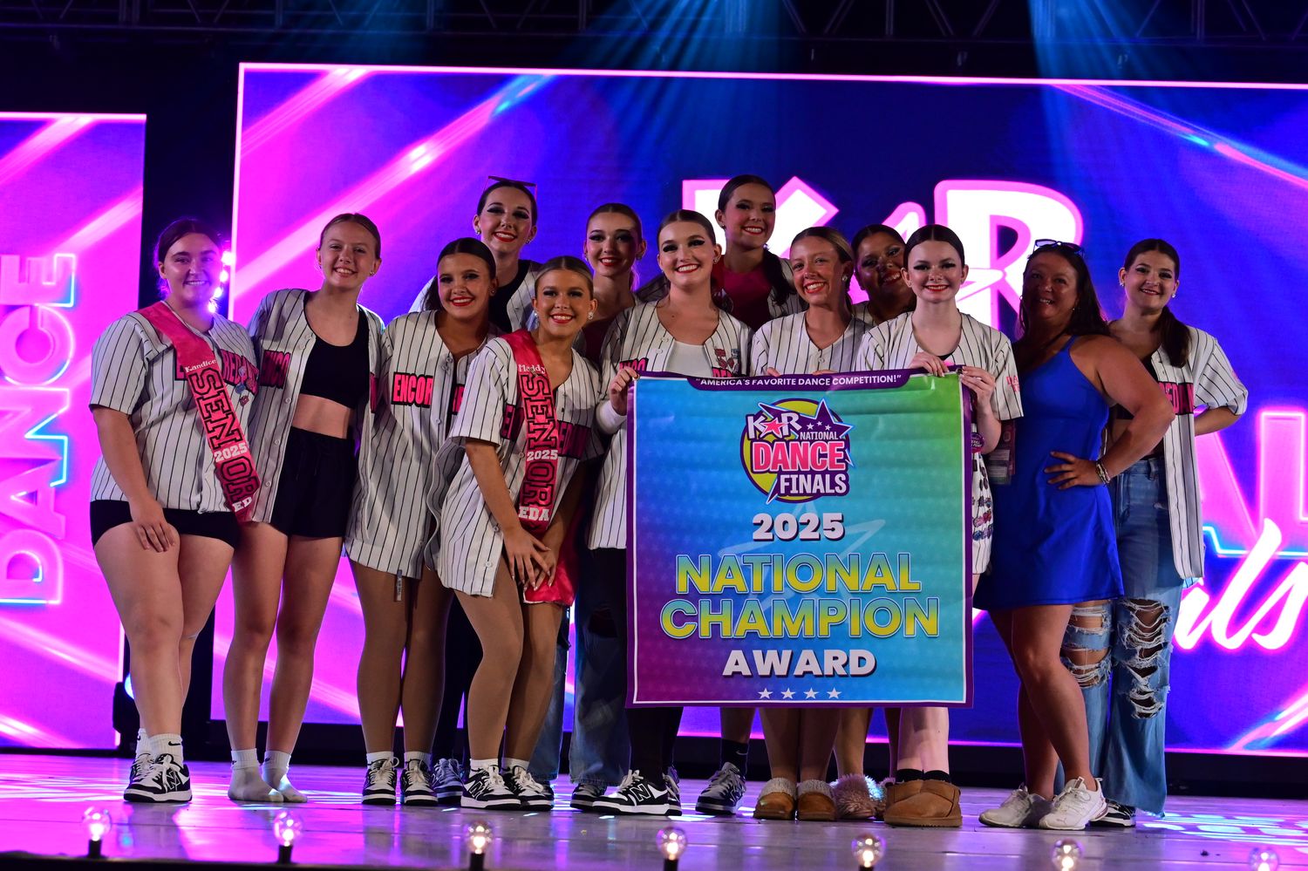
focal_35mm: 88
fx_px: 3196
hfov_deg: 23.1
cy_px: 436
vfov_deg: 15.5
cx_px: 654
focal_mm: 59
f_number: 4
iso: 2500
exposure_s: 1/800
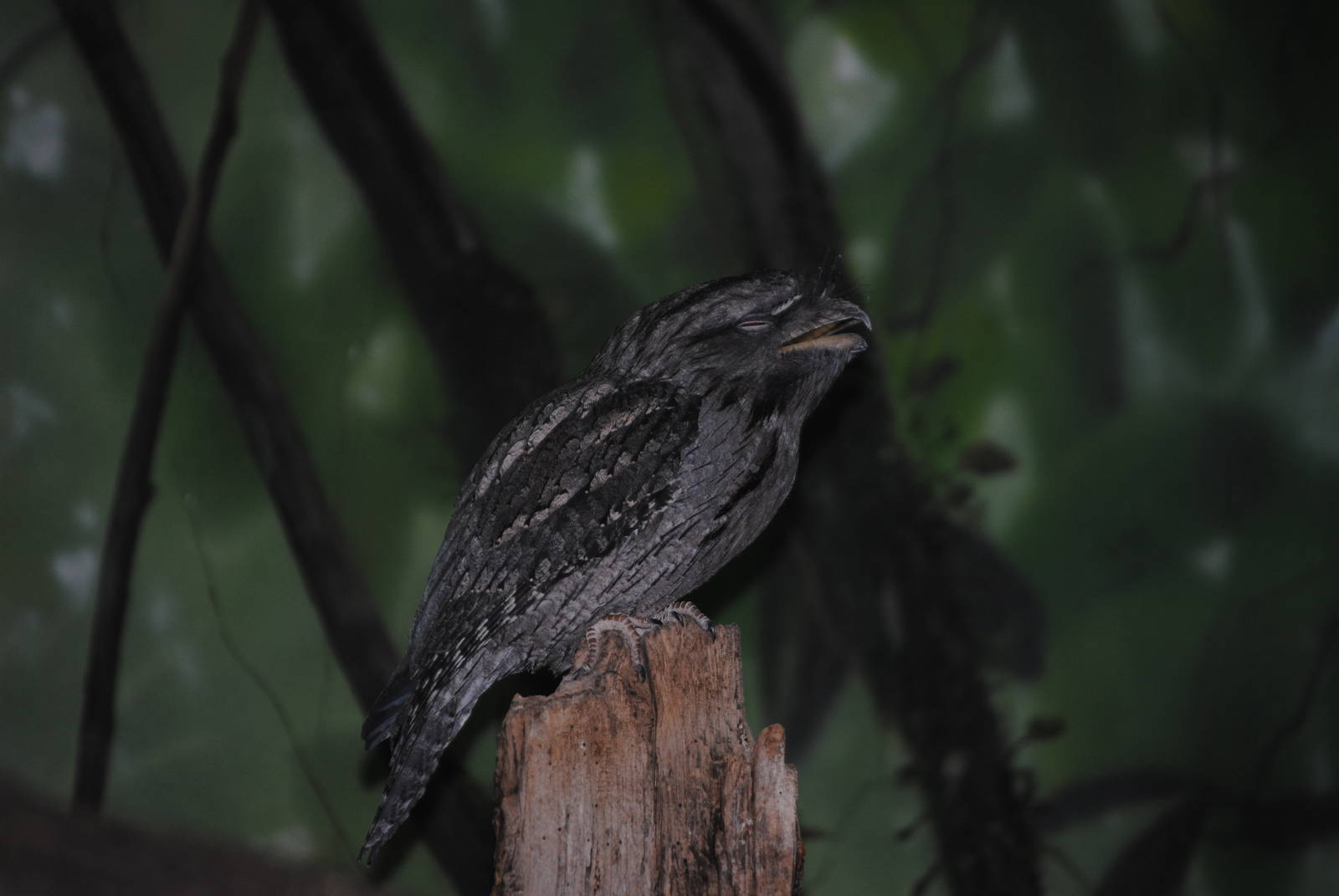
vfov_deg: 6.1
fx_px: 8379
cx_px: 670
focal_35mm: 225
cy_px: 448
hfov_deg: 9.1
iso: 200
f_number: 5
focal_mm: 150
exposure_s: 1/60
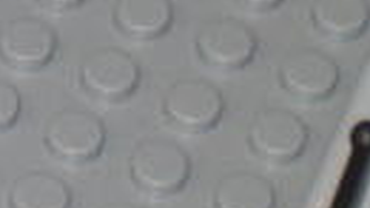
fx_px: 6002
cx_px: -529
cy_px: -254
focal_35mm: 612
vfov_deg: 2.0
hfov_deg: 3.5
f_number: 5
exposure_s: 1/125
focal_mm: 17.4
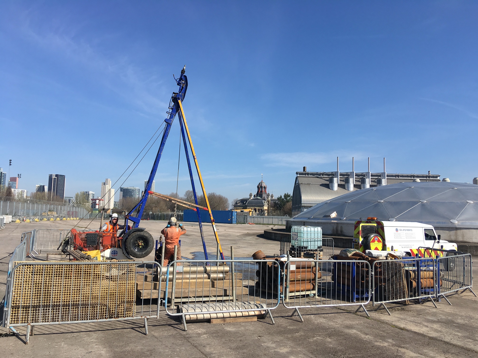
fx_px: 400
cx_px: 239
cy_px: 179
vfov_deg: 48.2
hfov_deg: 61.7
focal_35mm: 29
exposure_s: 1/1748
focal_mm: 4.15
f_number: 2.2
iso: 25
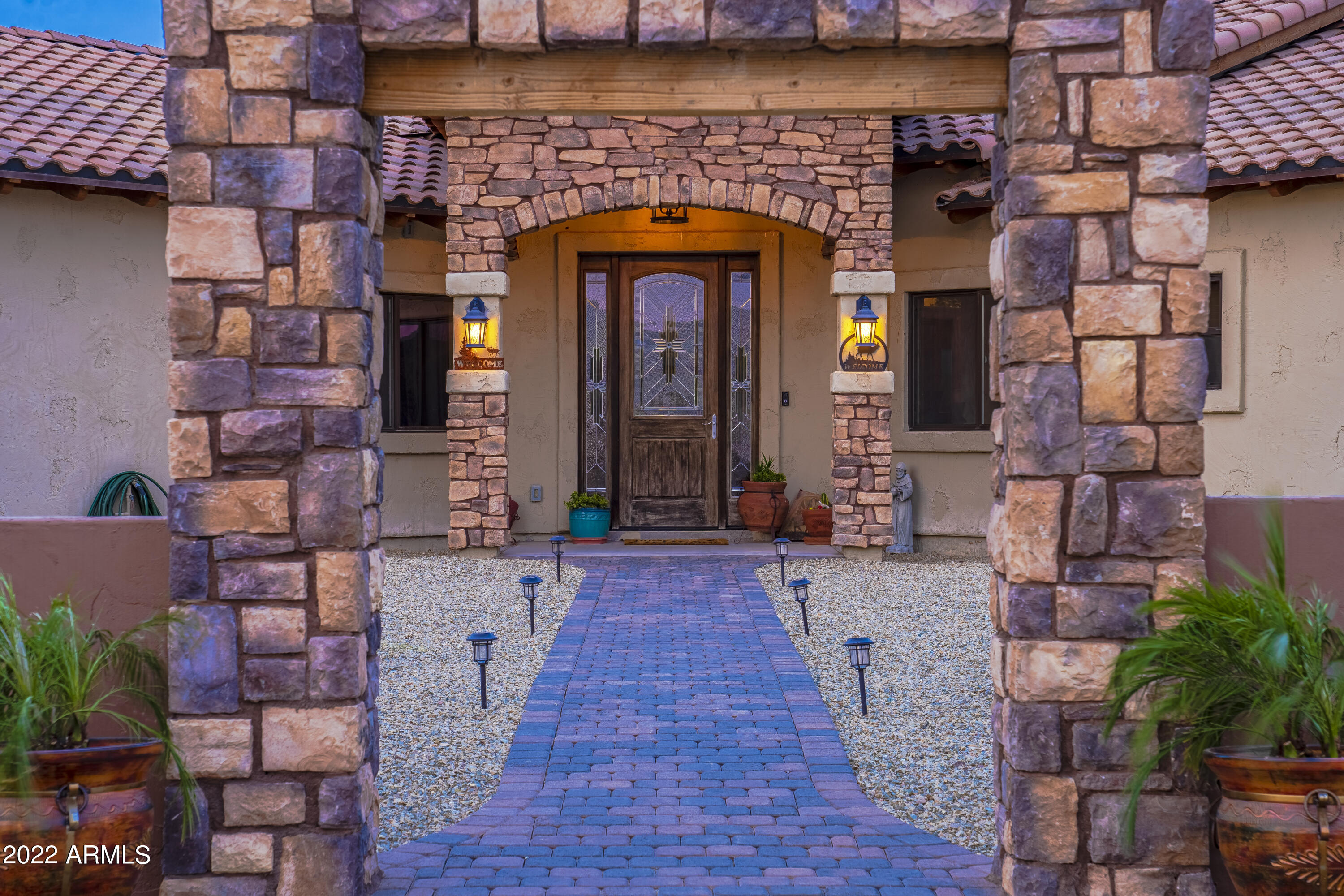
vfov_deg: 19.5
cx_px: 672
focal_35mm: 70
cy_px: 448
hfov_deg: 28.8
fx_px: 2613
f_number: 8
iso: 100
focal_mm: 70
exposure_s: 1/200
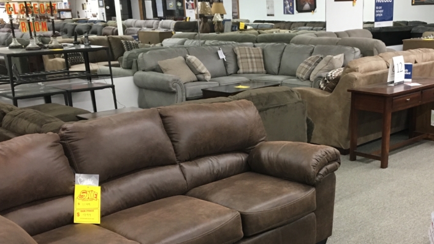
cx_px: 286
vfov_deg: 25.7
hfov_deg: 44.0
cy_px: 178
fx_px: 529
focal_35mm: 46
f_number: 2.2
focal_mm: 4.15
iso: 125
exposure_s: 1/30
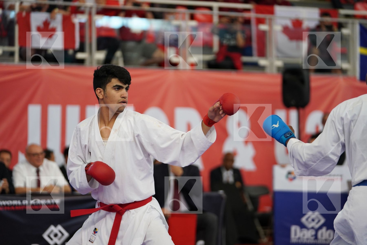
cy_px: 122
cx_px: 184
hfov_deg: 14.3
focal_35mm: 144
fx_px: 1468
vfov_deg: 9.5
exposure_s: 1/1000
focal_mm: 144
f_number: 2.8
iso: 1600
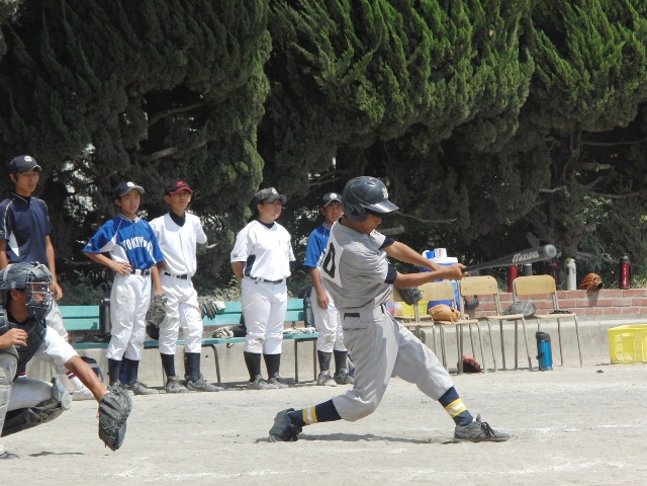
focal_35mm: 184
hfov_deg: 10.7
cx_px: 324
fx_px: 3439
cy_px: 243
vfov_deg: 8.1
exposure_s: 1/800
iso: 100
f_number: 4.3
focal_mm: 32.6
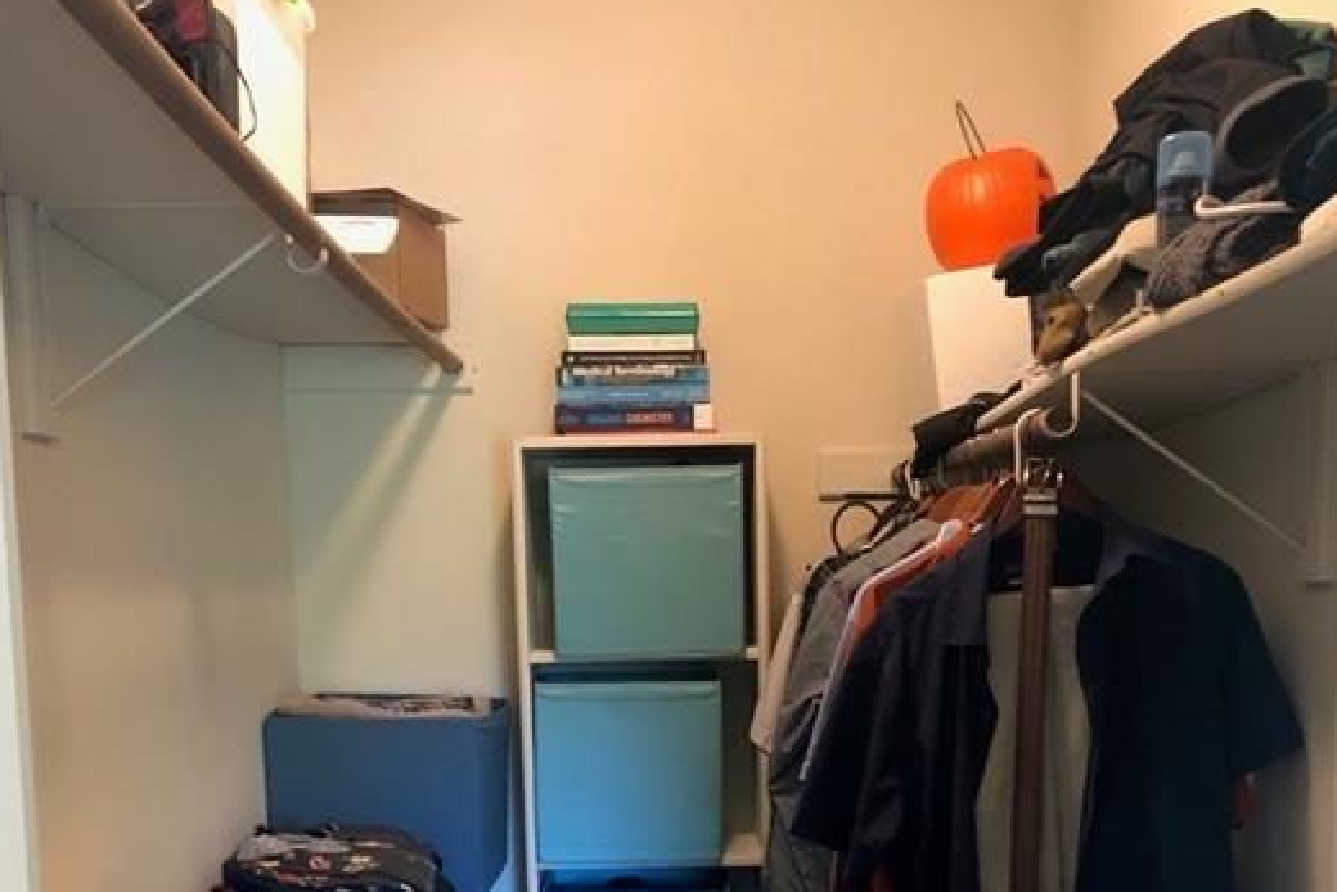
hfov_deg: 45.4
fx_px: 1597
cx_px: 689
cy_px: 810
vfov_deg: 29.8
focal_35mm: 43
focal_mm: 4
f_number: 1.8
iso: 100
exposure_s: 1/6
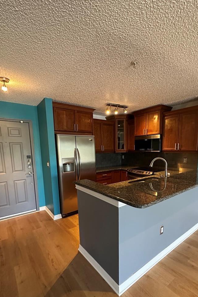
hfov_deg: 67.3
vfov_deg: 89.4
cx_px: 105
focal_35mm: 18
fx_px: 149
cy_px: 171
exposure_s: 1/60
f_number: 2.2
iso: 500
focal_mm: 2.22
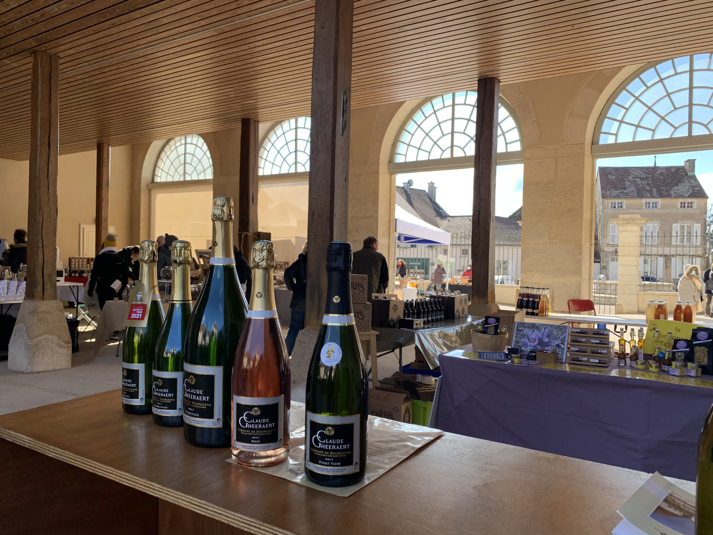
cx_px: 356
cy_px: 268
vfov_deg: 53.1
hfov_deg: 67.3
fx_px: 536
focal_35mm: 26
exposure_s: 1/389
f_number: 1.8
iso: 25
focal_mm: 4.25
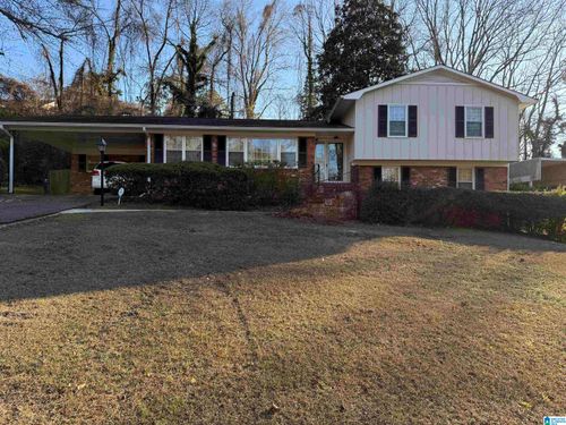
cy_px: 212
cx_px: 283
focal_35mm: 24
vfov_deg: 56.8
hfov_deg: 71.6
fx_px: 392
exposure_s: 1/878
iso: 100
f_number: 1.78
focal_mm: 6.76
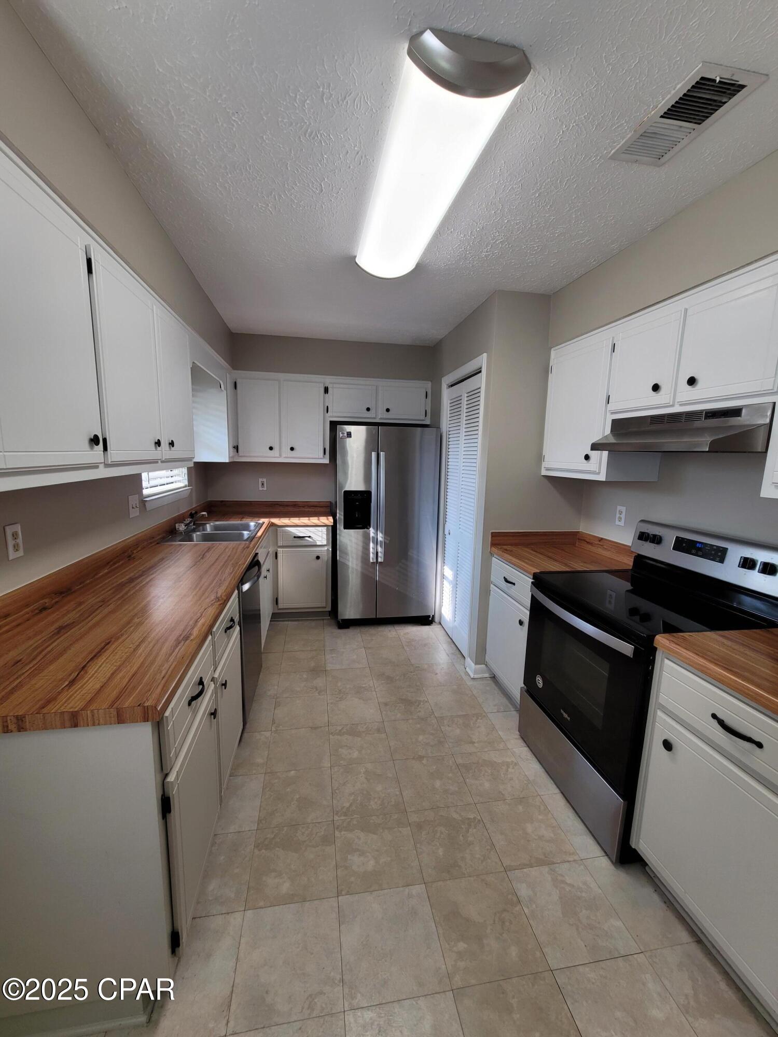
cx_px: 389
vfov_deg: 106.2
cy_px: 518
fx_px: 390
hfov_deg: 89.9
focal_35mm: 13
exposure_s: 1/120
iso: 64
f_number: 2.2
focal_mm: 2.2
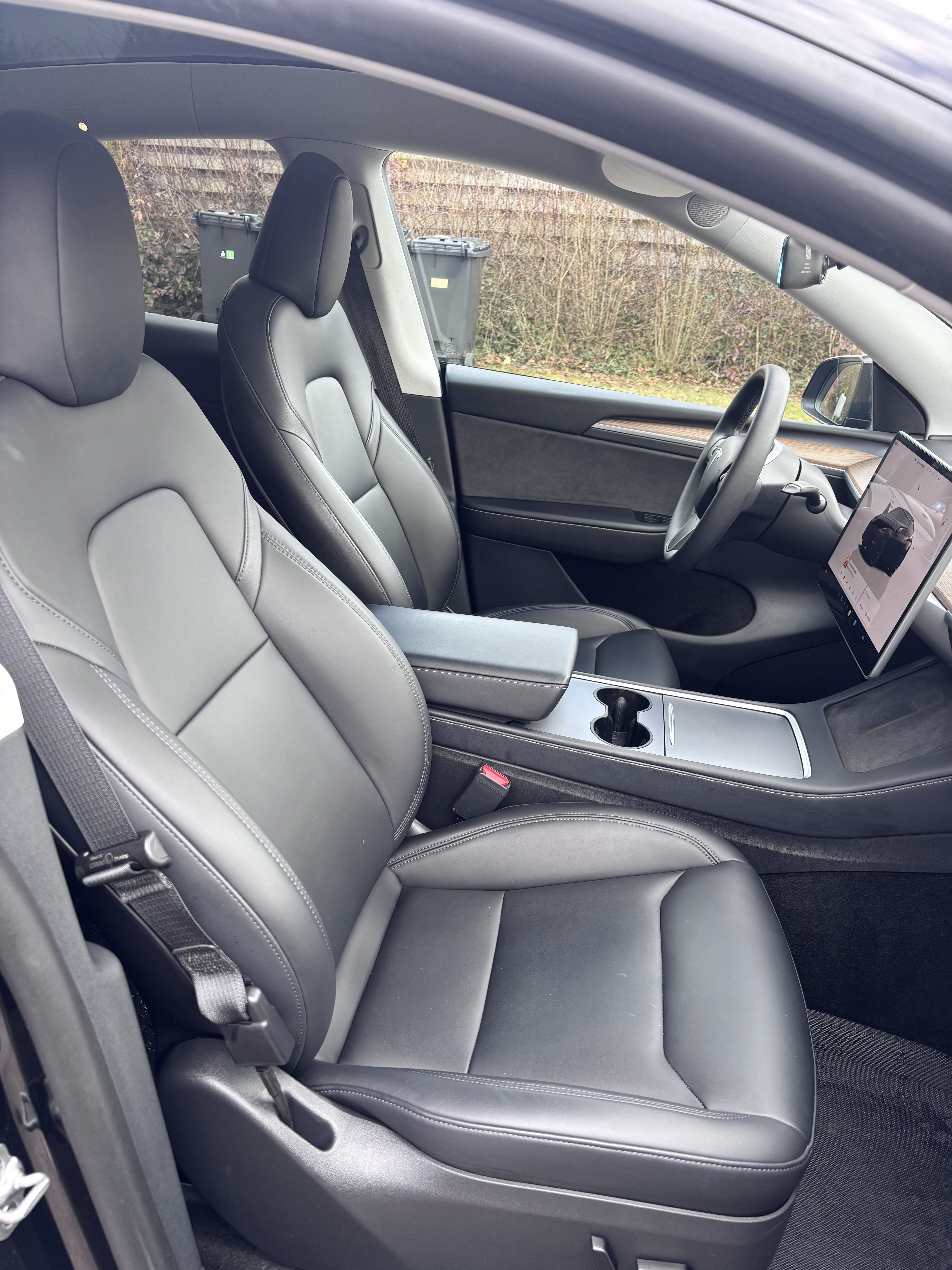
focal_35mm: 26
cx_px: 476
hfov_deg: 53.1
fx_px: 953
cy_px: 635
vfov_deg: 67.3
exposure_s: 1/121
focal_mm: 5.96
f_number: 1.6
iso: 50
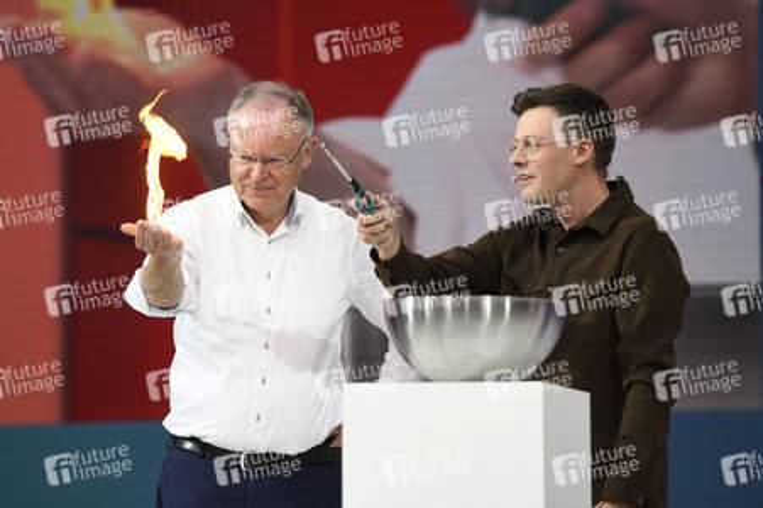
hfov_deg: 10.8
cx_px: 382
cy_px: 254
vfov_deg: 7.2
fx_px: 4024
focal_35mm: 190
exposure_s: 1/640
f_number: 4
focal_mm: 190
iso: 1000
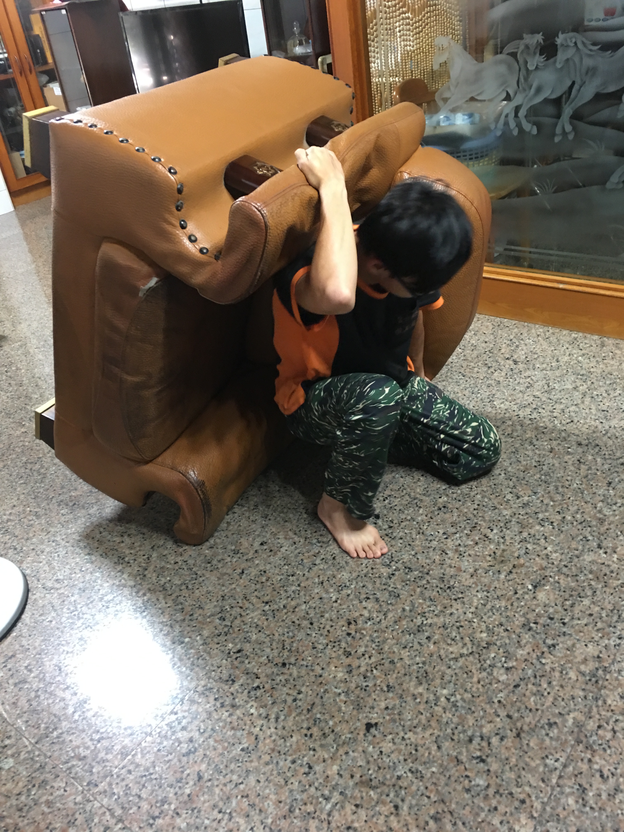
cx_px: 312
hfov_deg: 48.2
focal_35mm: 29
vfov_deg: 61.7
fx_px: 697
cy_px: 416
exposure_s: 1/8
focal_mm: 4.15
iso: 100
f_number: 2.2
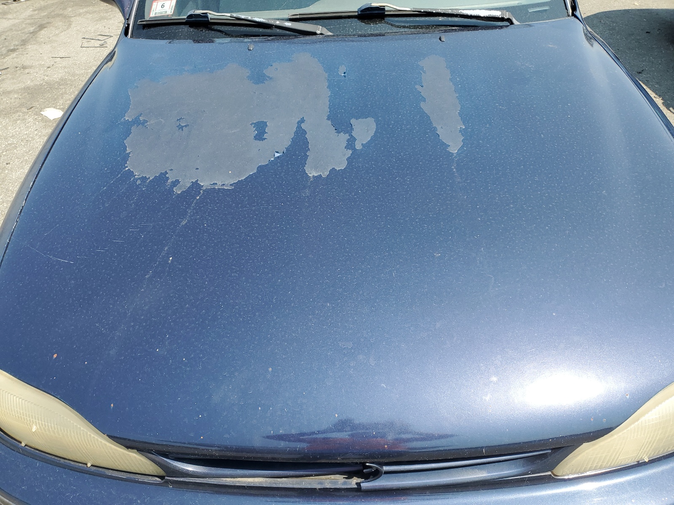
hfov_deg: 67.3
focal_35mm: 26
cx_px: 337
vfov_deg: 53.1
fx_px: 506
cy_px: 252
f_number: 1.5
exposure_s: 1/1250
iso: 50
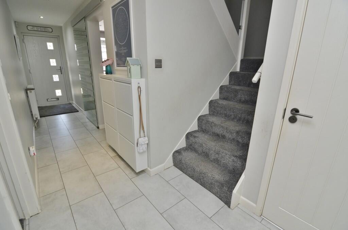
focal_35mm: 16
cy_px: 115
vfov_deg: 71.8
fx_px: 159
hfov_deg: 95.1
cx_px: 174
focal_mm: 11
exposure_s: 1/60
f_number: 5.6
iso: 400
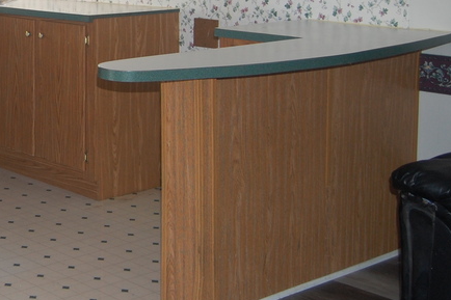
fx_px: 952
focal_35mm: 76
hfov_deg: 25.0
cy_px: 11
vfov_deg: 17.6
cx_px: -31
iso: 400
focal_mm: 22
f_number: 3.8
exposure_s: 1/320
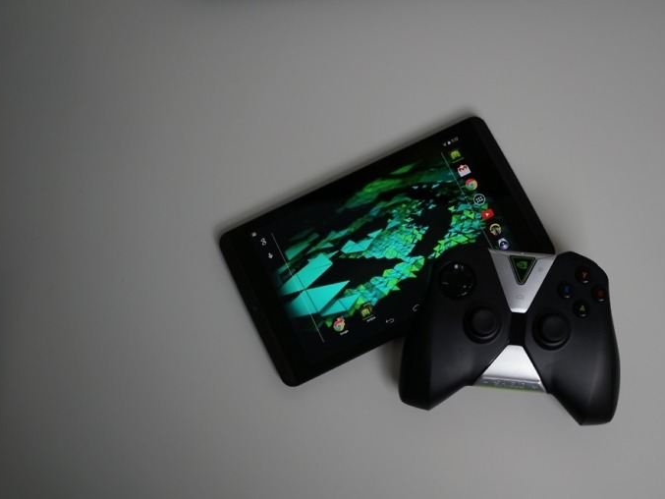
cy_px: 250
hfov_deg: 38.9
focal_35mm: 49
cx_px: 370
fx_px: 941
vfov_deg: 29.7
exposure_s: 1/60
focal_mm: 30
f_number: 4
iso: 125
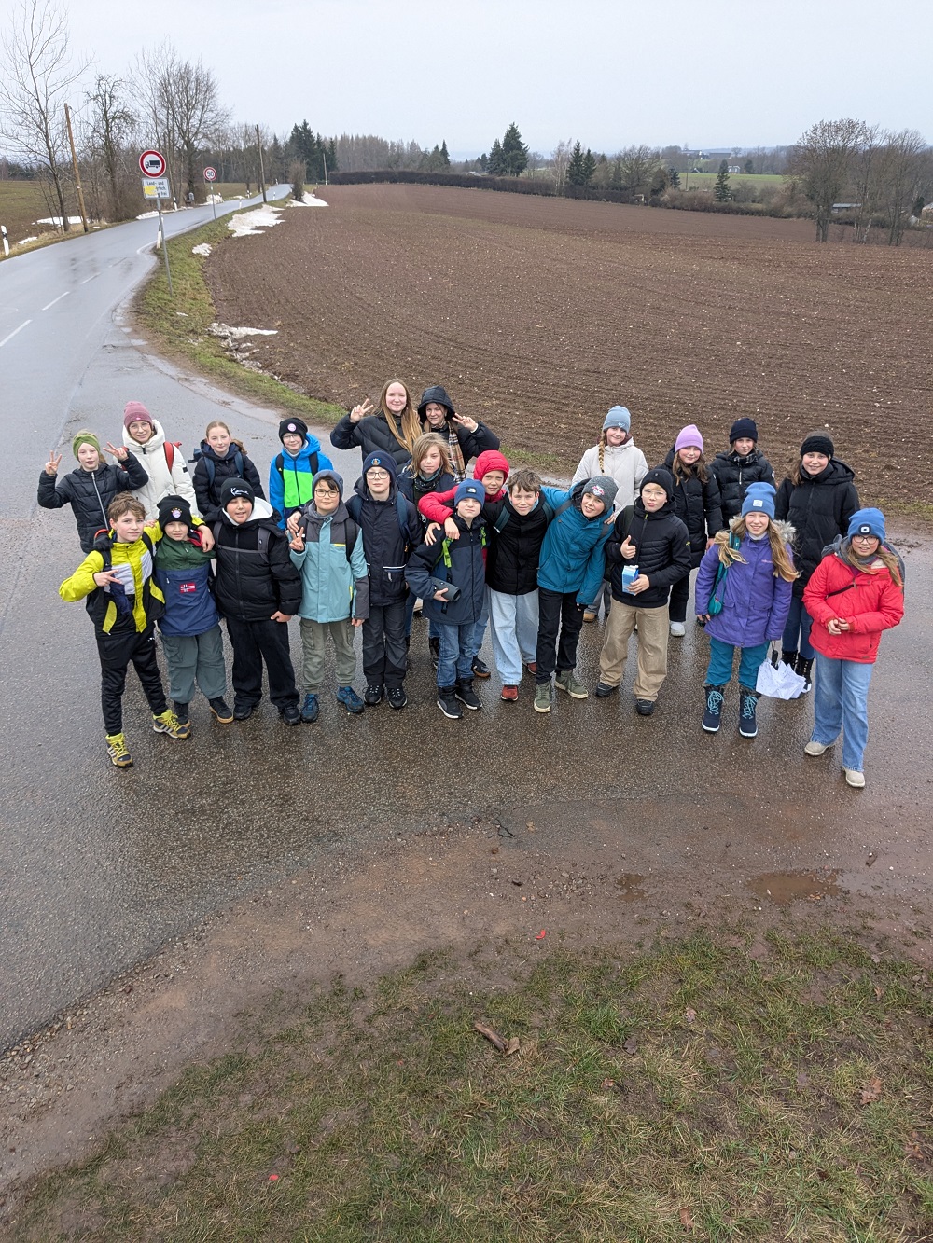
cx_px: 466
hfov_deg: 51.4
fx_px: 970
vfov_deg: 65.3
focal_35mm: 27
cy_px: 622
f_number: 1.73
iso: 52
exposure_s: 1/99.9
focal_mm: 4.38
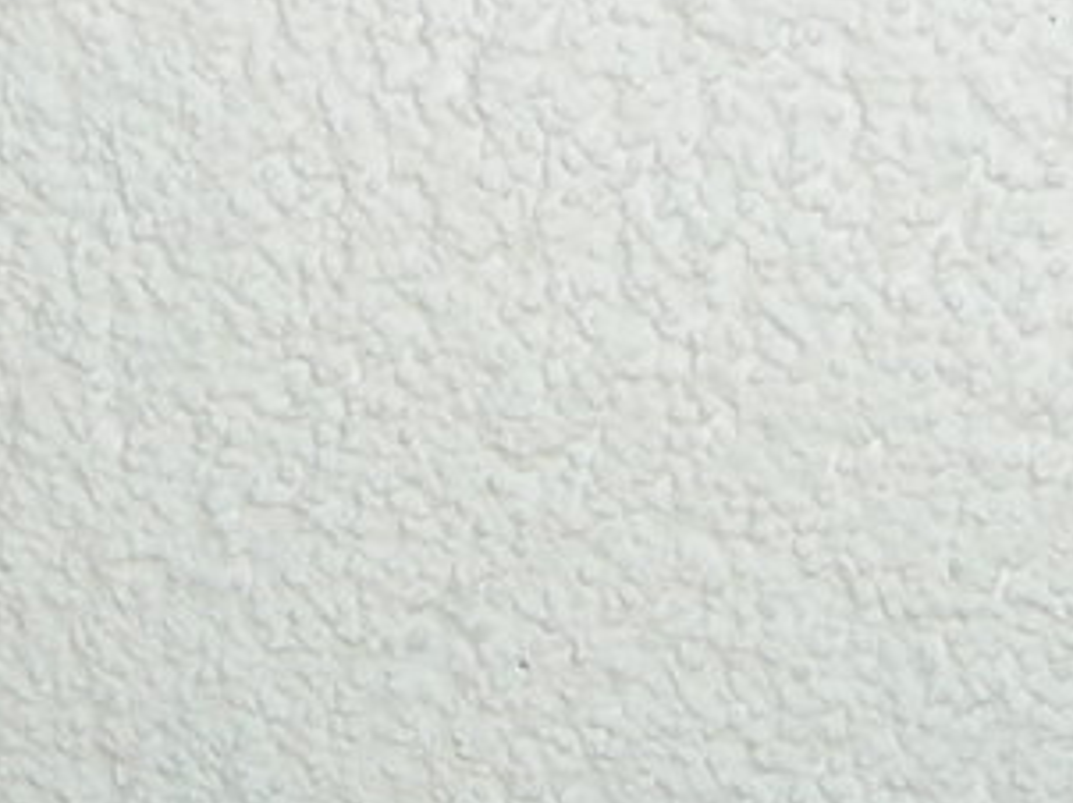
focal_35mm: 191
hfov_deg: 10.4
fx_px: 5916
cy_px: -295
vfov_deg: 7.7
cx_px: 593
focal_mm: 7.5
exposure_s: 1/60.1
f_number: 2.7
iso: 64
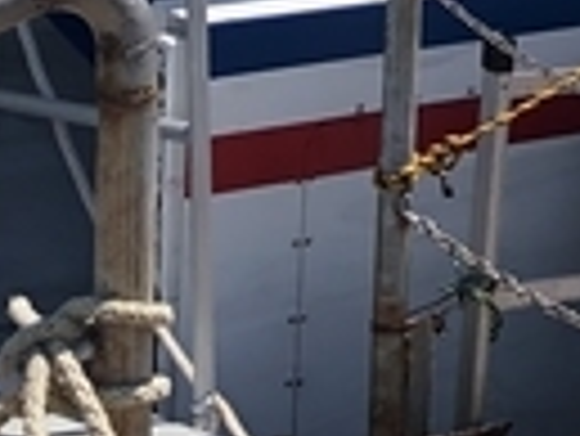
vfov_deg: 7.9
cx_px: 931
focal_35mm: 173
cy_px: -616
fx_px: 2901
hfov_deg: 10.9
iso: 20
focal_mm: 3.99
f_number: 1.8
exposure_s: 1/1845
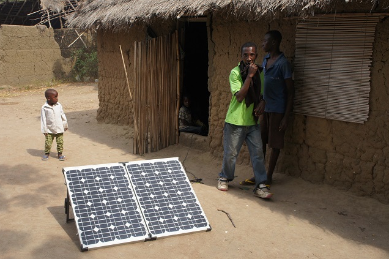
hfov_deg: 49.4
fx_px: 421
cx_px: 162
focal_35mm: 39
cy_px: 132
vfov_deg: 34.2
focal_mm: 22
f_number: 8
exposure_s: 1/250
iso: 200
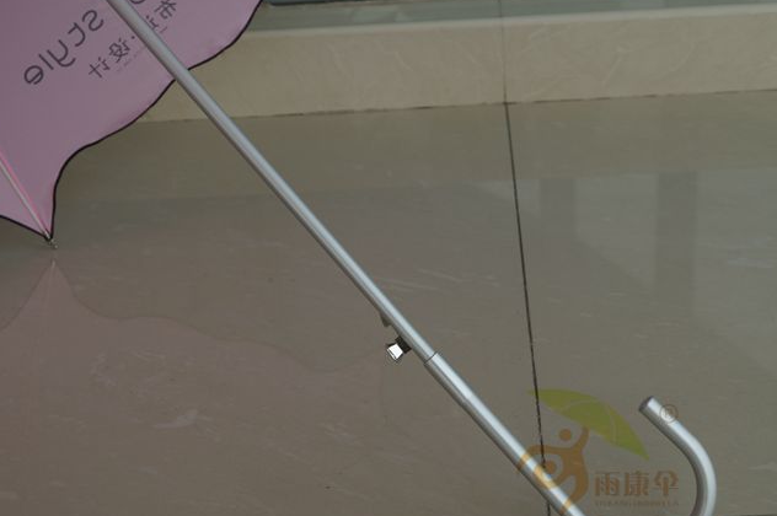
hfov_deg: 35.0
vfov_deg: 23.7
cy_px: 290
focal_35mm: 57
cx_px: 452
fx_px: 1229
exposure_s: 1/125
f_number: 6.3
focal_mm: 30
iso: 100
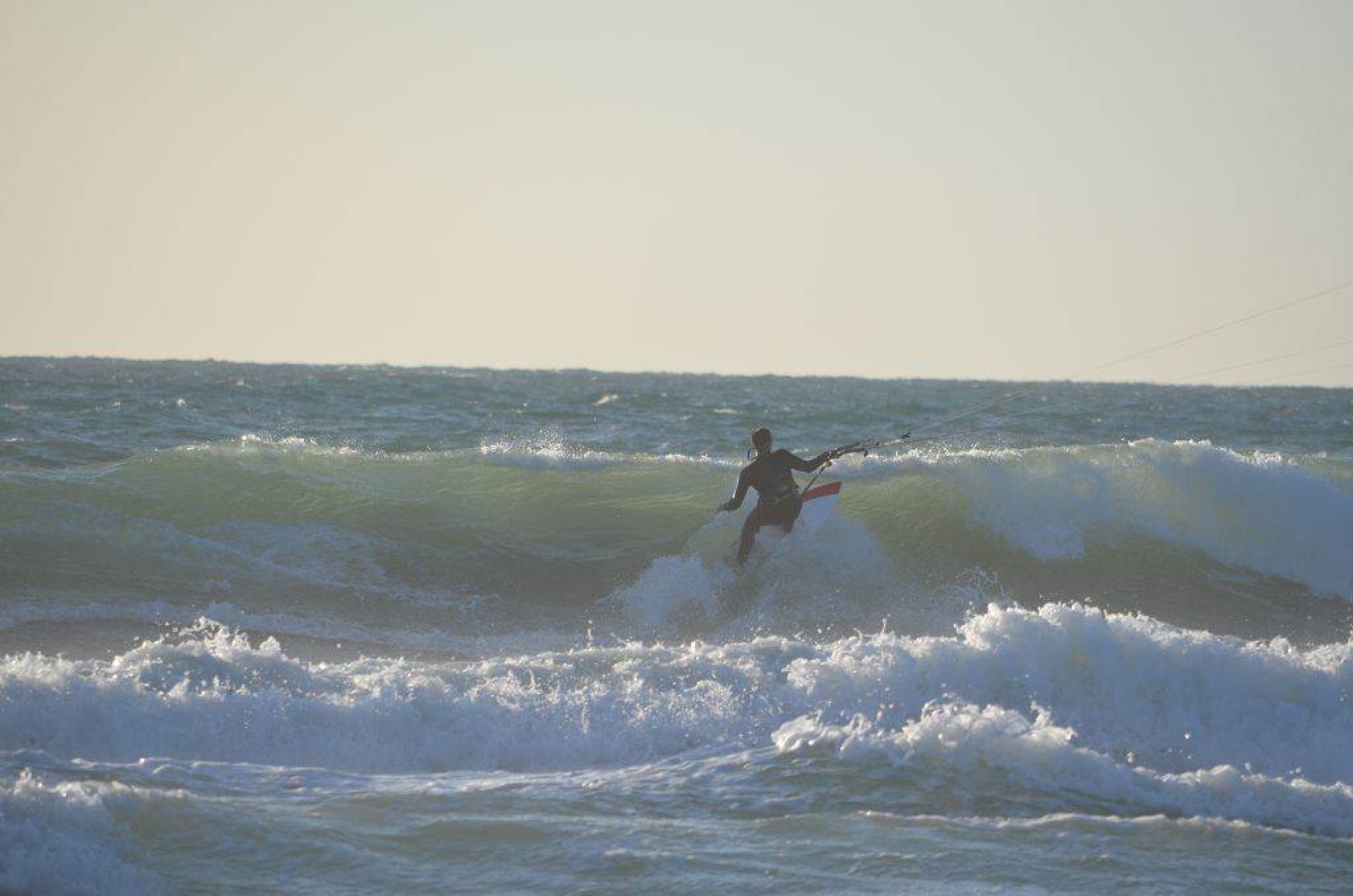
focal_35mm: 450
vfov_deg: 3.0
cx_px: 676
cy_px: 448
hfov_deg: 4.6
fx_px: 16876
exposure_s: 1/2000
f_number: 7.1
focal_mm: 300
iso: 400
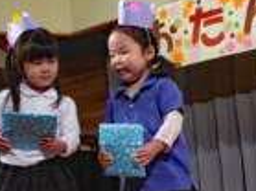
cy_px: 96
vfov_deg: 14.6
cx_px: 177
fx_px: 746
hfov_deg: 19.4
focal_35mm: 101
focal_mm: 6.8
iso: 1600
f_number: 4
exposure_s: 1/100
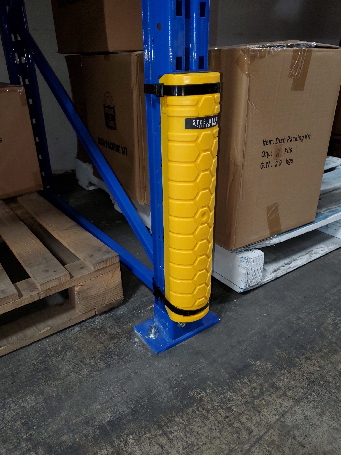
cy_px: 228
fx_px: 341
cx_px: 170
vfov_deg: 67.3
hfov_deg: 53.1
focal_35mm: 26
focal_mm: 4.3
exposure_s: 1/20
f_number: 1.5
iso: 125
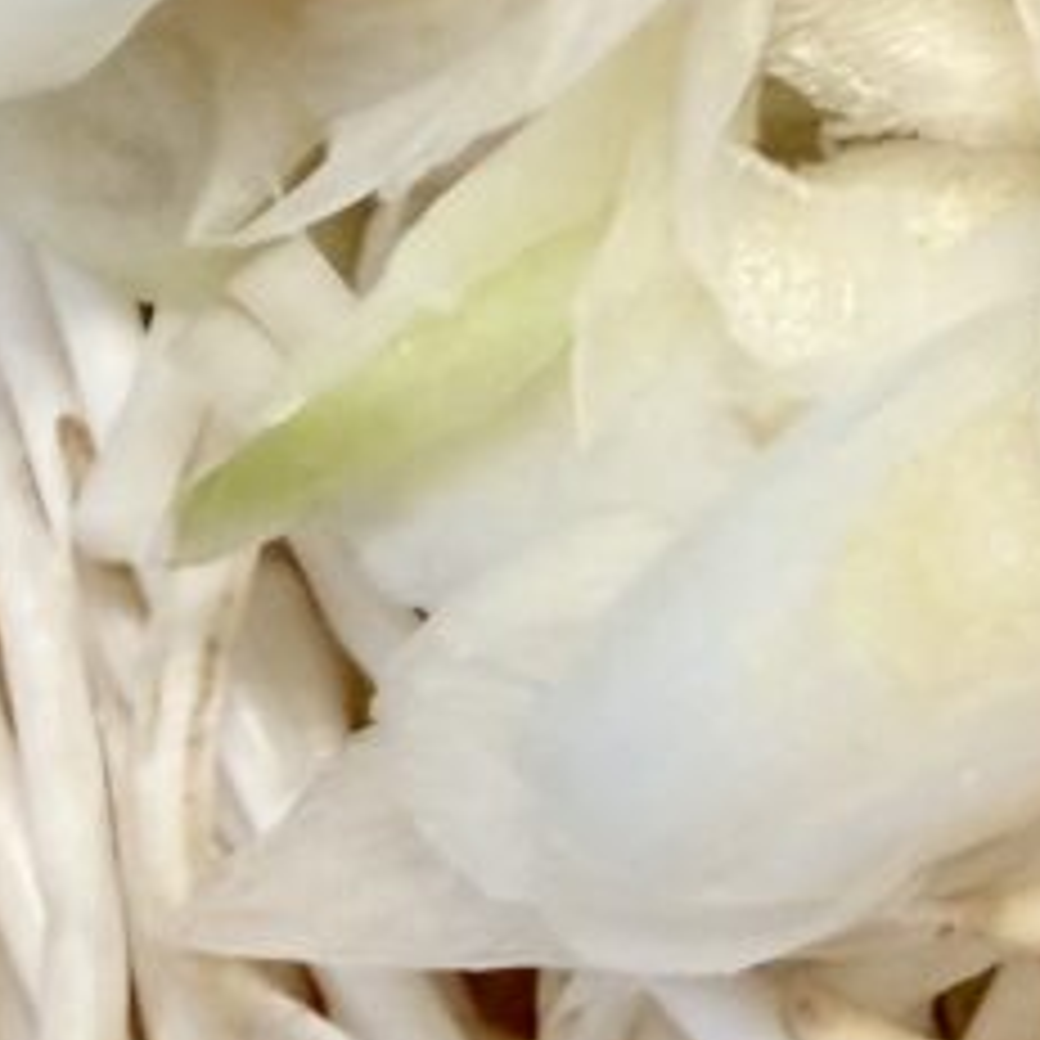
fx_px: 3195
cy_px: 176
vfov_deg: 18.3
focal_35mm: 94
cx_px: 1783
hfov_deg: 16.1
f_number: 2.2
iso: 250
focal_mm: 2.22
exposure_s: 1/50
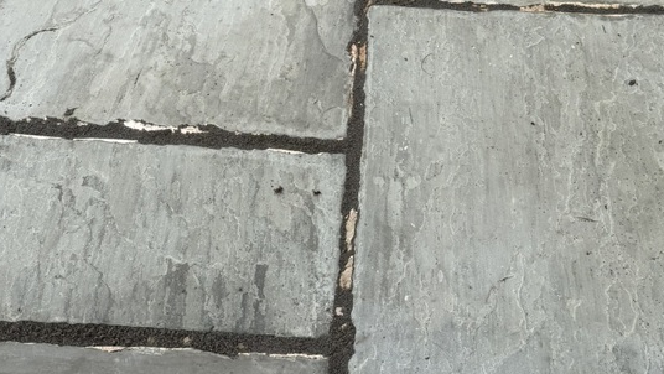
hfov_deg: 39.8
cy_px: 86
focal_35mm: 52
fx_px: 916
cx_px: 341
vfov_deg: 22.8
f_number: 1.78
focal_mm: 6.76
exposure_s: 1/2105
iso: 80
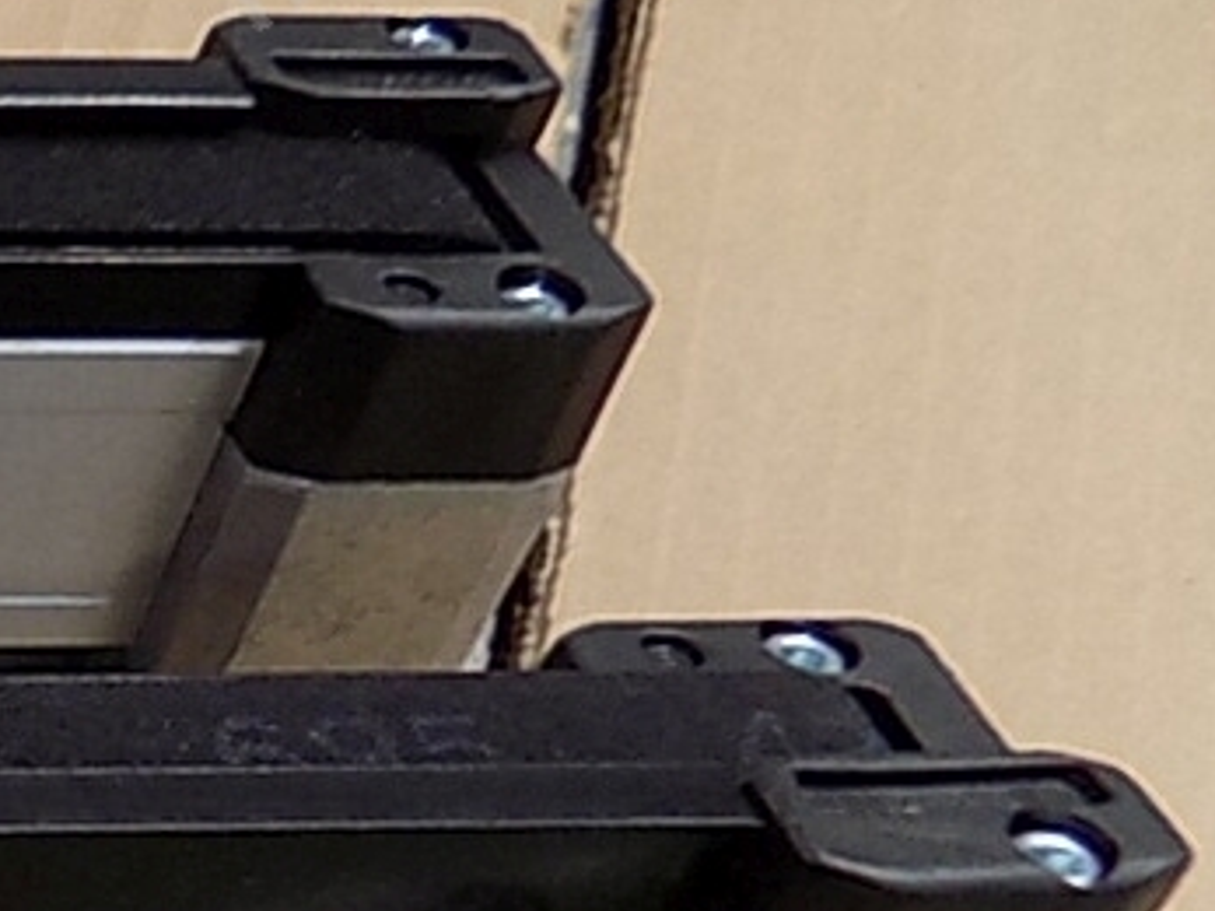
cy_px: 1741
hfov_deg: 14.2
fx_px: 3719
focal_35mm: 106
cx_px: -1492
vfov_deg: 12.5
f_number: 3.1
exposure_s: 1/30
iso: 125
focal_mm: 4
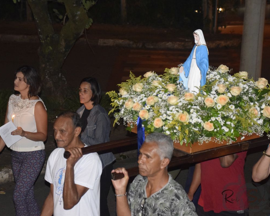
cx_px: 121
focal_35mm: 105
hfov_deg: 18.3
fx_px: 839
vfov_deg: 14.7
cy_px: 108
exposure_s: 1/60
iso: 3200
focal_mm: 62
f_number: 5
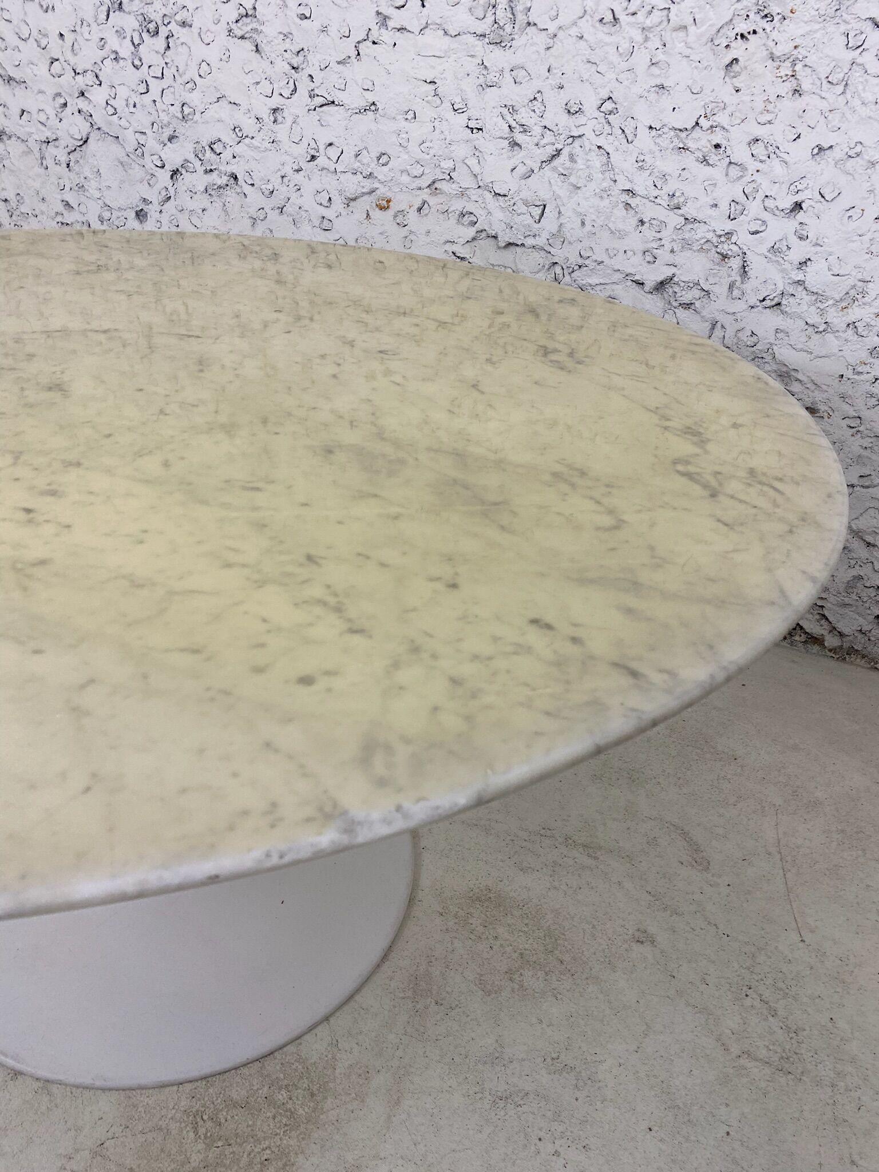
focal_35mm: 26
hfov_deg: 53.1
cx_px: 440
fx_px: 880
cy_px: 586
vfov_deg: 67.3
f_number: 1.8
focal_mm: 4.25
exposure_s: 1/100
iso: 100
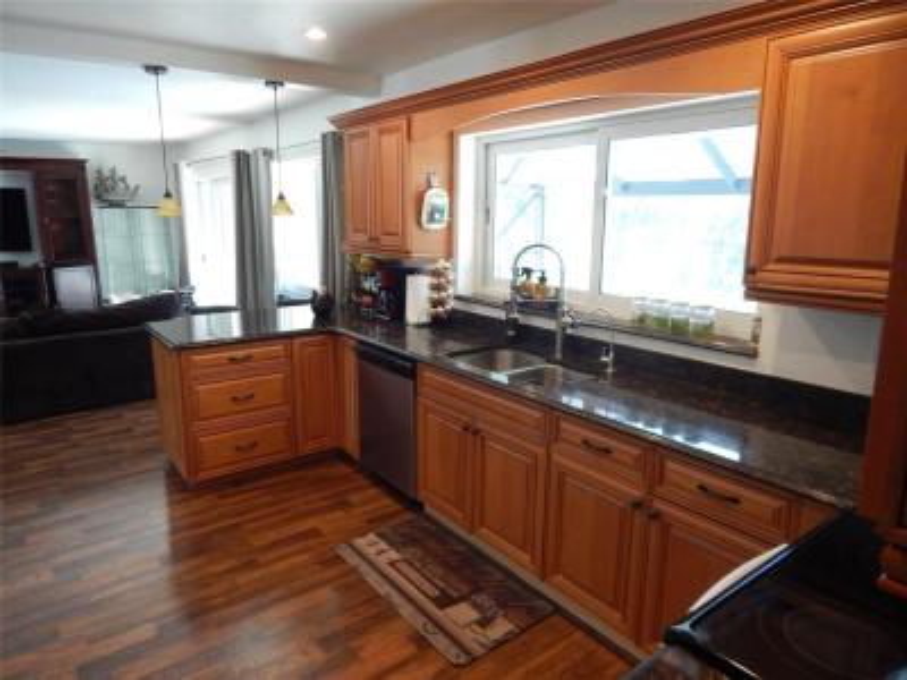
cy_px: 340
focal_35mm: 22
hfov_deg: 76.4
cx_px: 454
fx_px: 576
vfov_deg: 61.1
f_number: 3
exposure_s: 1/30
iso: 280
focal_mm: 4
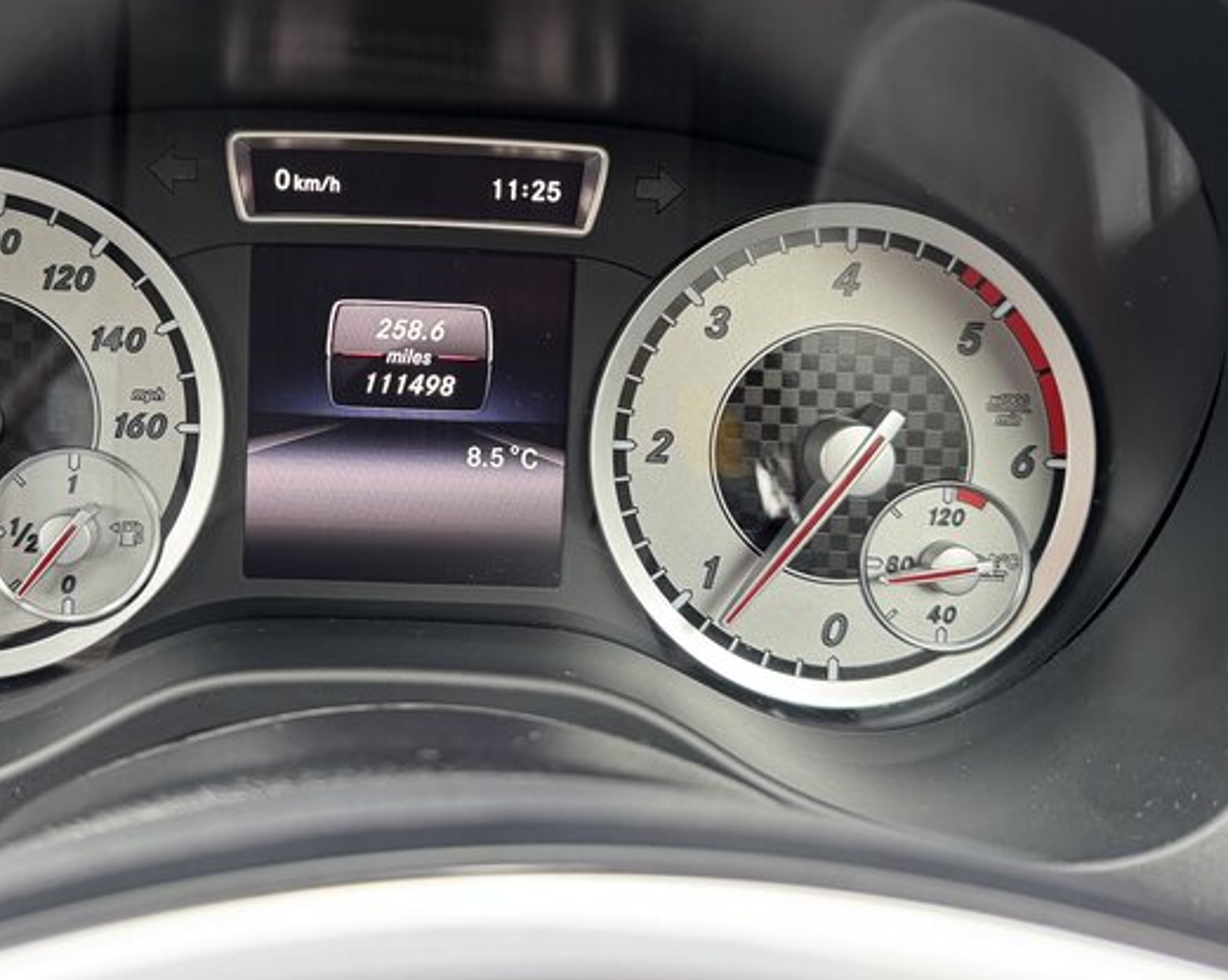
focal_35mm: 36
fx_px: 1307
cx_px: 424
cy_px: 302
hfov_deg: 49.6
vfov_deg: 40.4
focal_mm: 6.76
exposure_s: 1/50
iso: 250
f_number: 1.78
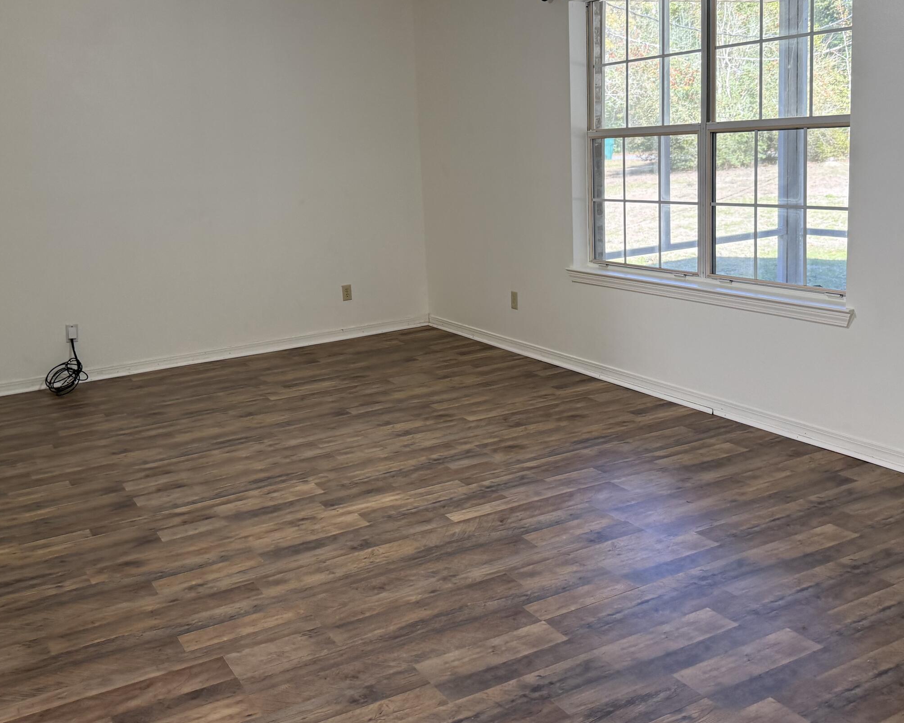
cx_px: 405
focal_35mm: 35
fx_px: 936
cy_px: 294
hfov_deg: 51.4
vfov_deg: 42.0
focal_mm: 6.76
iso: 200
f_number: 1.78
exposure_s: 1/156
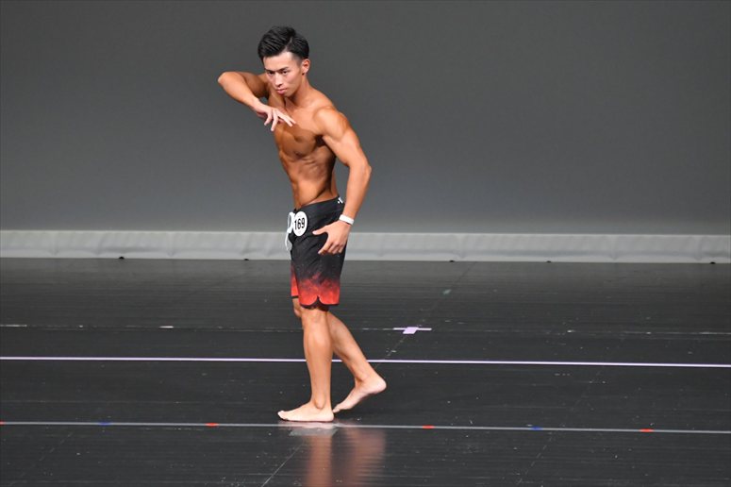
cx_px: 366
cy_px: 244
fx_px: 7611
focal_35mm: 375
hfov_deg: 5.5
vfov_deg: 3.7
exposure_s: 1/400
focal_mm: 250
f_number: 5.6
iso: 5000
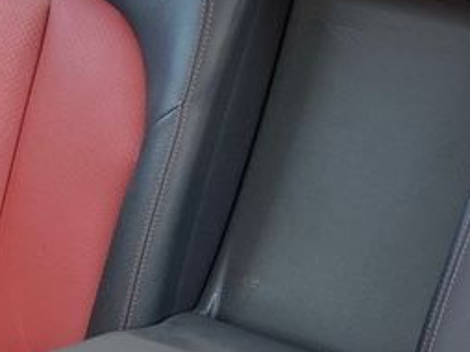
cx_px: 333
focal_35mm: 105
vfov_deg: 13.6
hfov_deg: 18.7
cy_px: 448
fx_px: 1424
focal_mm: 4.25
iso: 32
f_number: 1.8
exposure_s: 1/121
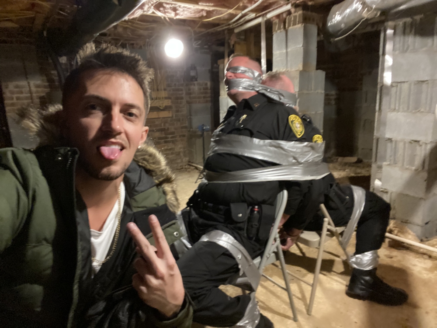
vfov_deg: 58.9
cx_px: 218
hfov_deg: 73.9
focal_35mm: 23
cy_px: 164
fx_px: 290
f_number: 2.2
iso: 800
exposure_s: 1/15
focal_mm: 2.71
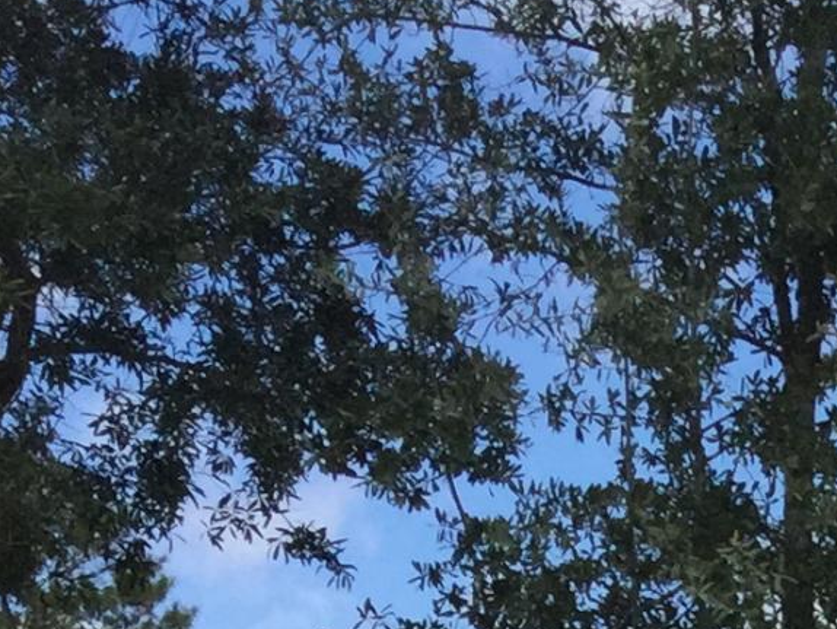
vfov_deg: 8.3
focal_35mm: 162
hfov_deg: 11.2
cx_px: 1600
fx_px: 3919
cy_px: 1623
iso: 25
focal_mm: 3.3
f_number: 2.4
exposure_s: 1/1235
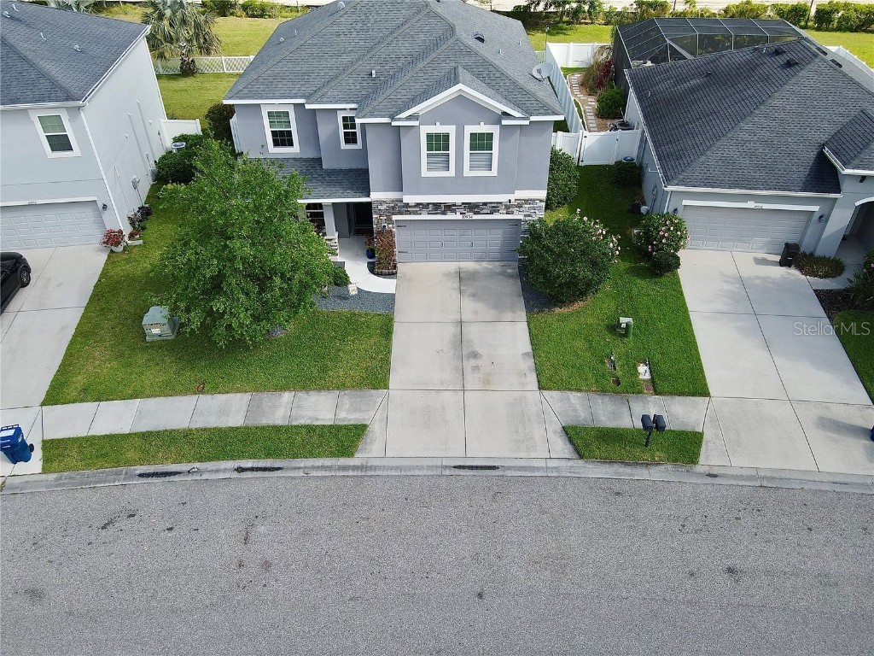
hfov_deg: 71.6
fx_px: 606
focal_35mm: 24
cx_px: 437
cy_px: 328
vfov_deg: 56.8
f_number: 2.8
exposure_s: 1/350
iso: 100
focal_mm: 4.5
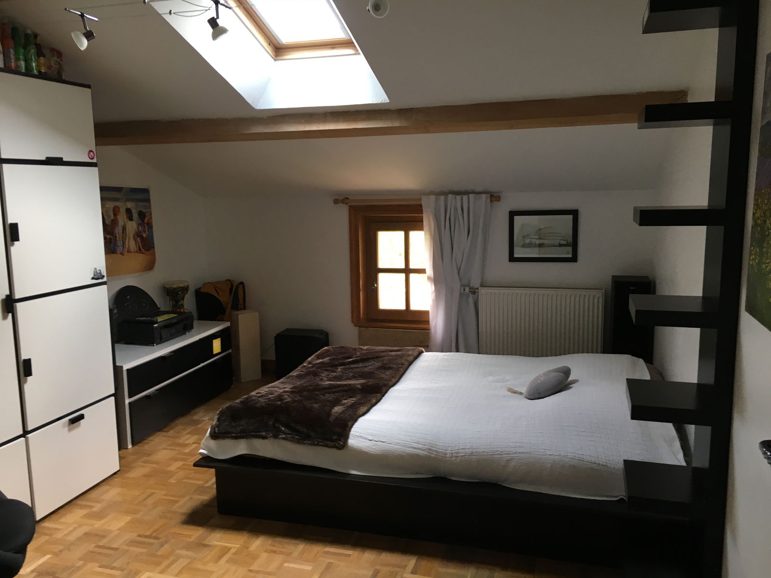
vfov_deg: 48.2
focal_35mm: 29
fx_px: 646
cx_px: 386
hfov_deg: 61.7
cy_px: 289
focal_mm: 4.15
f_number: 2.2
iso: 80
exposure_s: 1/33
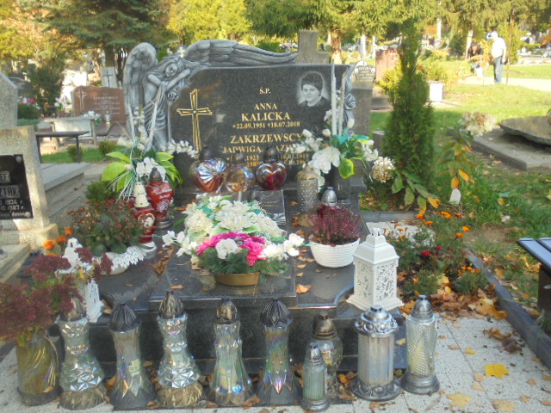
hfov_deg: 49.0
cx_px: 276
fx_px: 605
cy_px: 206
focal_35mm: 38
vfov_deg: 37.7
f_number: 4.2
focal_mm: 6.9
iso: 100
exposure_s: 1/125
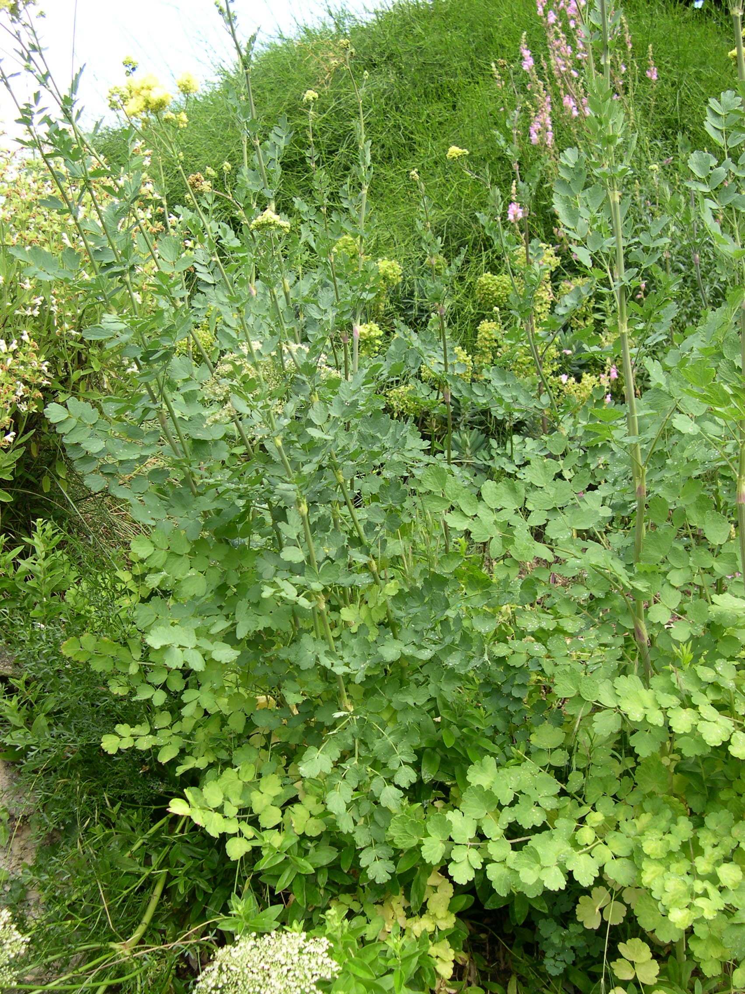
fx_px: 1090
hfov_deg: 37.7
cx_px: 372
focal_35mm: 38
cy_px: 497
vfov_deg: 49.0
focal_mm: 8
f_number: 2.8
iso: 100
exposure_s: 1/199
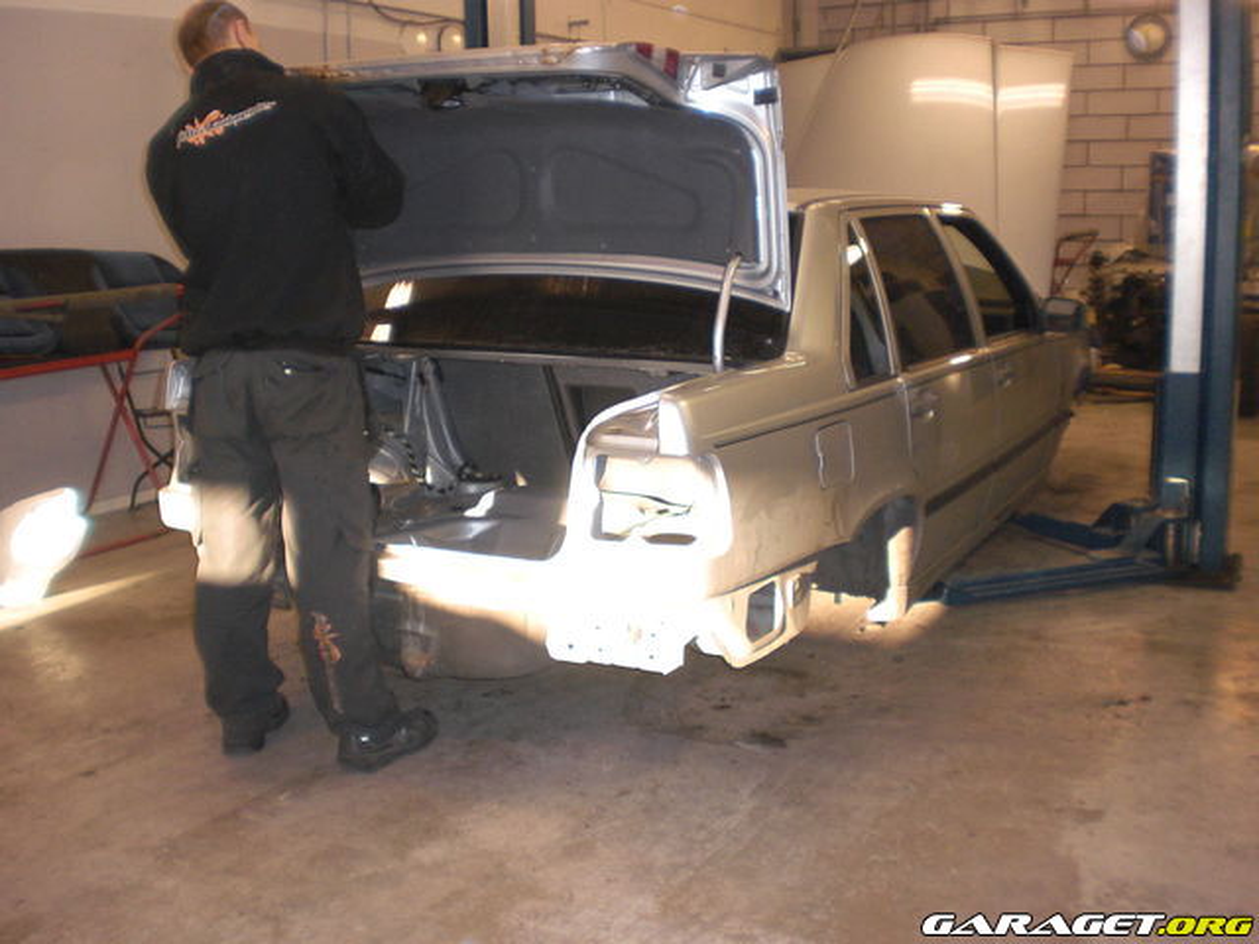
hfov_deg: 51.4
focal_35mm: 36
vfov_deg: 39.7
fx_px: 1309
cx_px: 630
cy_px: 472
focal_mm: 6.3
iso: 200
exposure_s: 1/60
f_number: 3.1
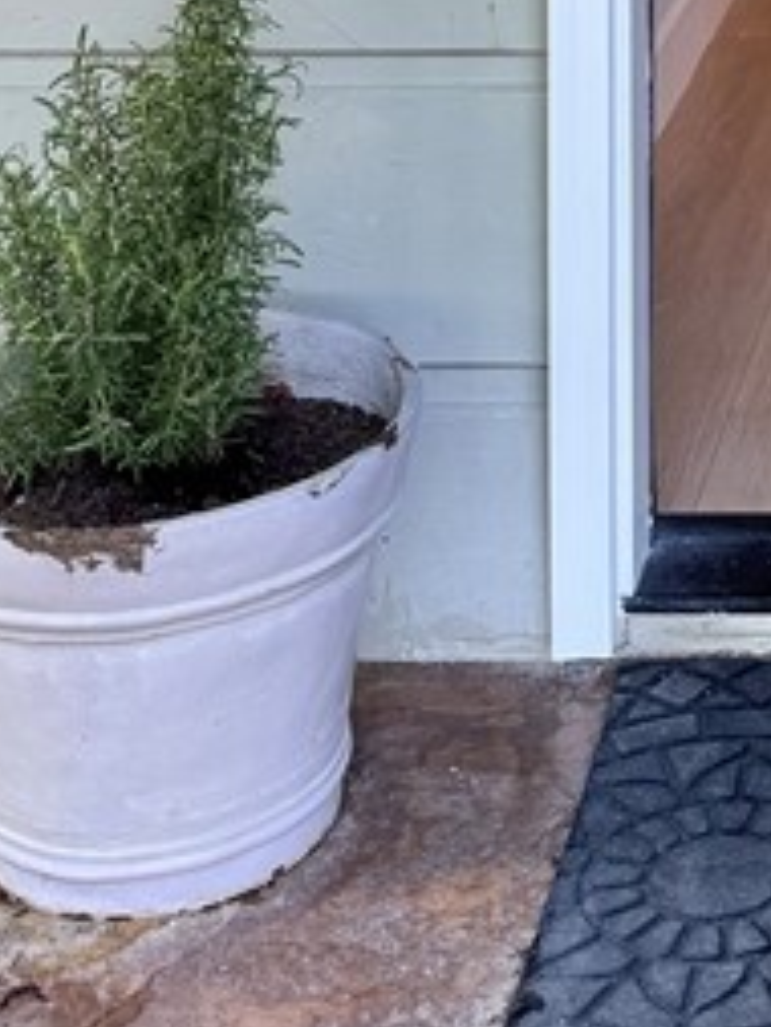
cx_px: 1136
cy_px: -507
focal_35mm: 97
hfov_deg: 14.3
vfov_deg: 18.1
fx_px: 2878
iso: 64
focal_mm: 6.76
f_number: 1.78
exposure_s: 1/120
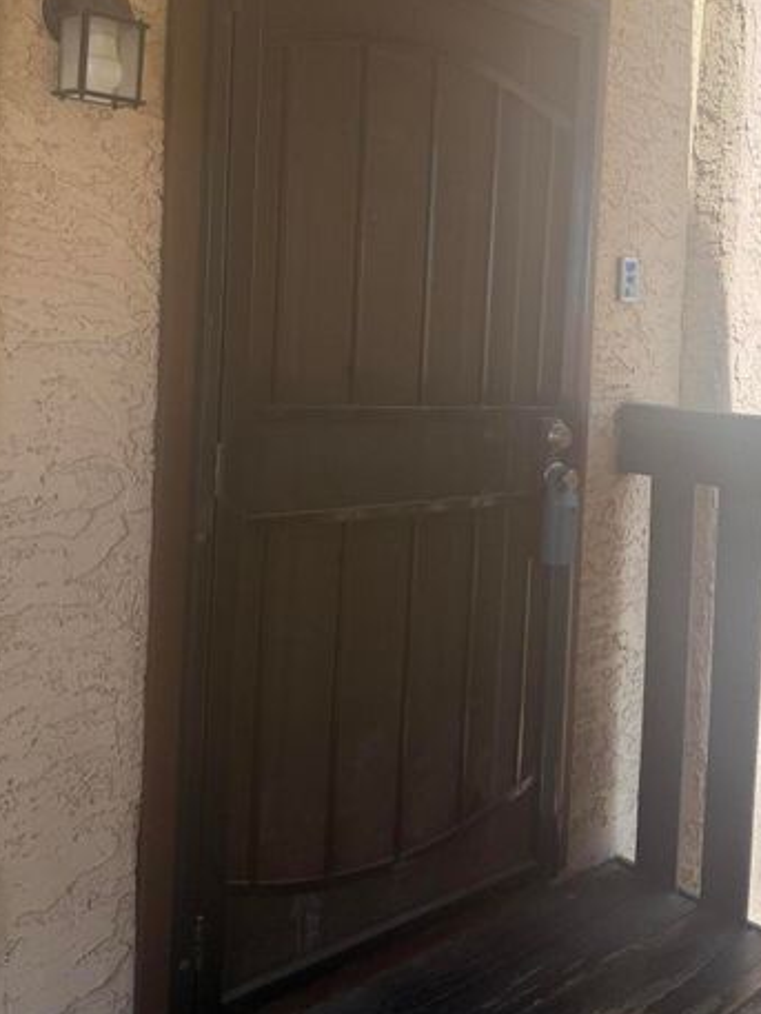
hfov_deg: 39.9
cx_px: 541
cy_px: 396
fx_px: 1025
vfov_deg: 52.2
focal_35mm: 35
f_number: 1.78
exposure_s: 1/1005
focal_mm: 6.76
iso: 100
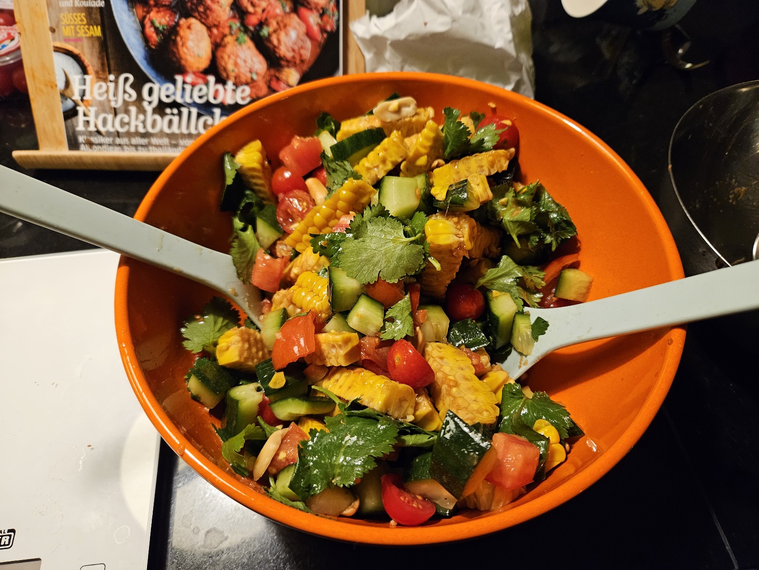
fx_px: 504
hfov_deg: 73.9
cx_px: 380
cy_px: 285
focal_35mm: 23
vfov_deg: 58.9
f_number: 1.8
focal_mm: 5.4
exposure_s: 1/100
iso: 800
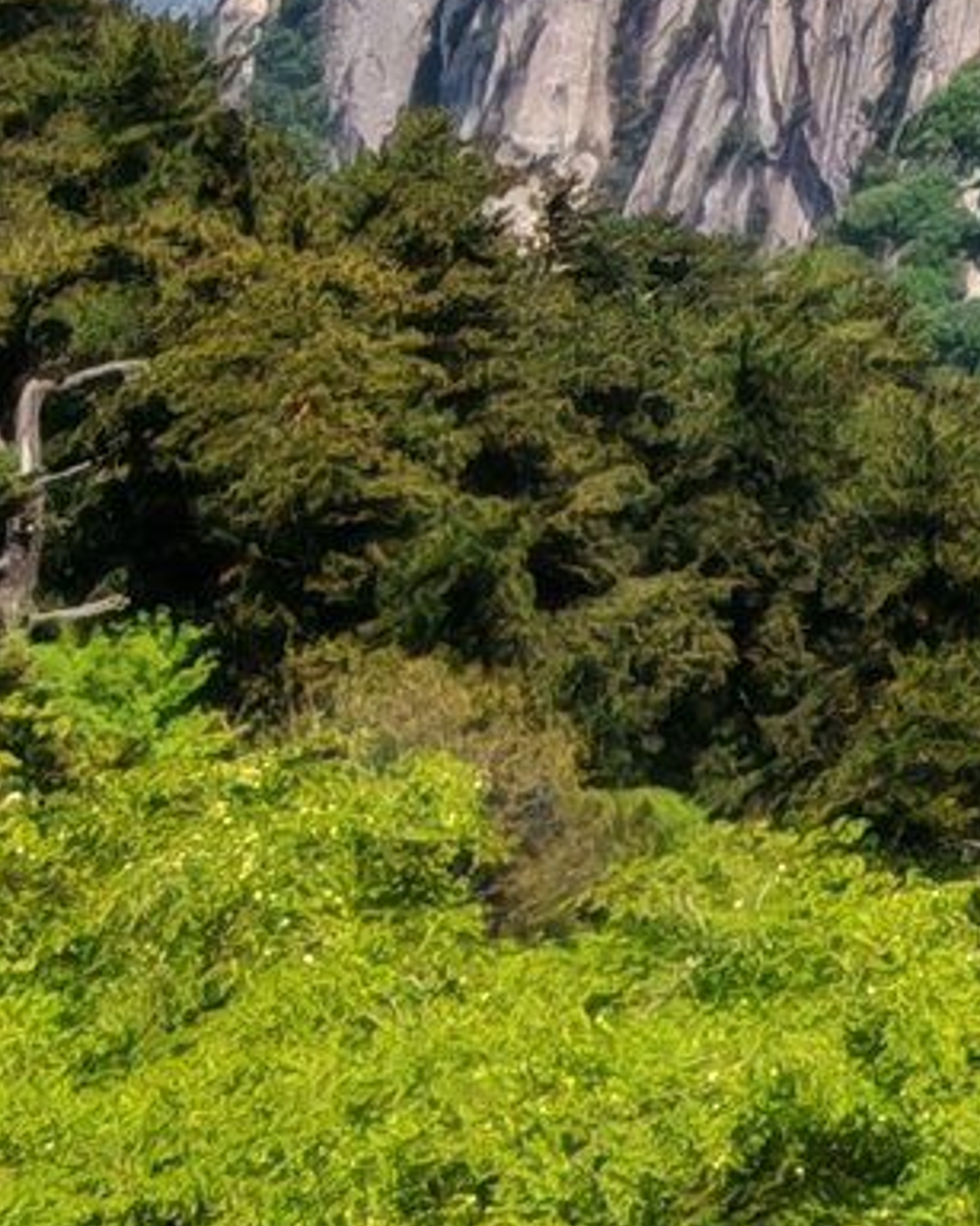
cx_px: 3010
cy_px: -1307
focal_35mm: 111
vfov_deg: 14.2
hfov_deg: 10.0
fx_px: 4026
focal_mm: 1.96
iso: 50
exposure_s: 1/2000
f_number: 2.2
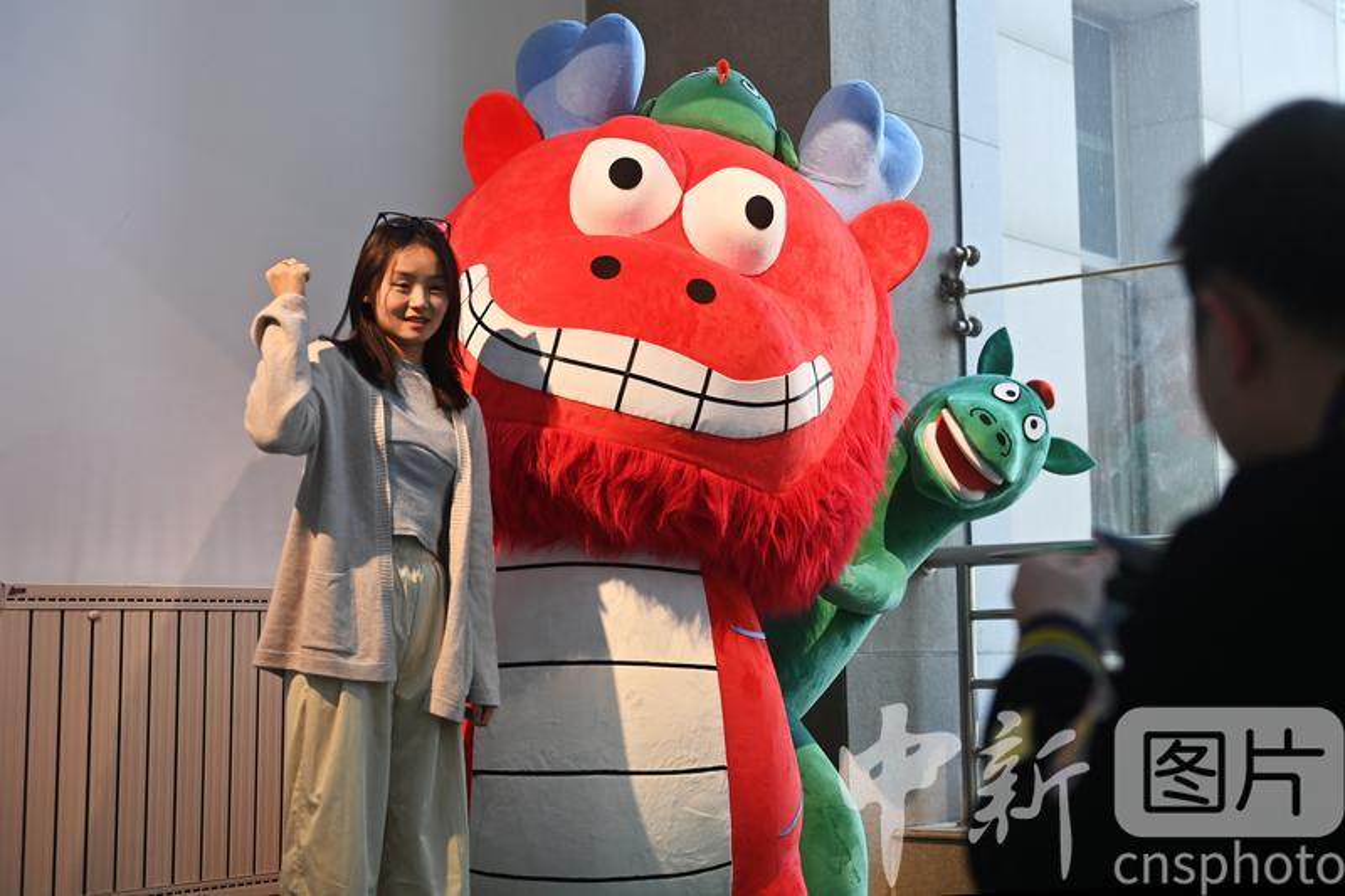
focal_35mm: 56
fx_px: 2092
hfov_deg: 35.6
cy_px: 448
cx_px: 672
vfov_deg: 24.2
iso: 400
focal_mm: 56
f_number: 2.8
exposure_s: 1/250
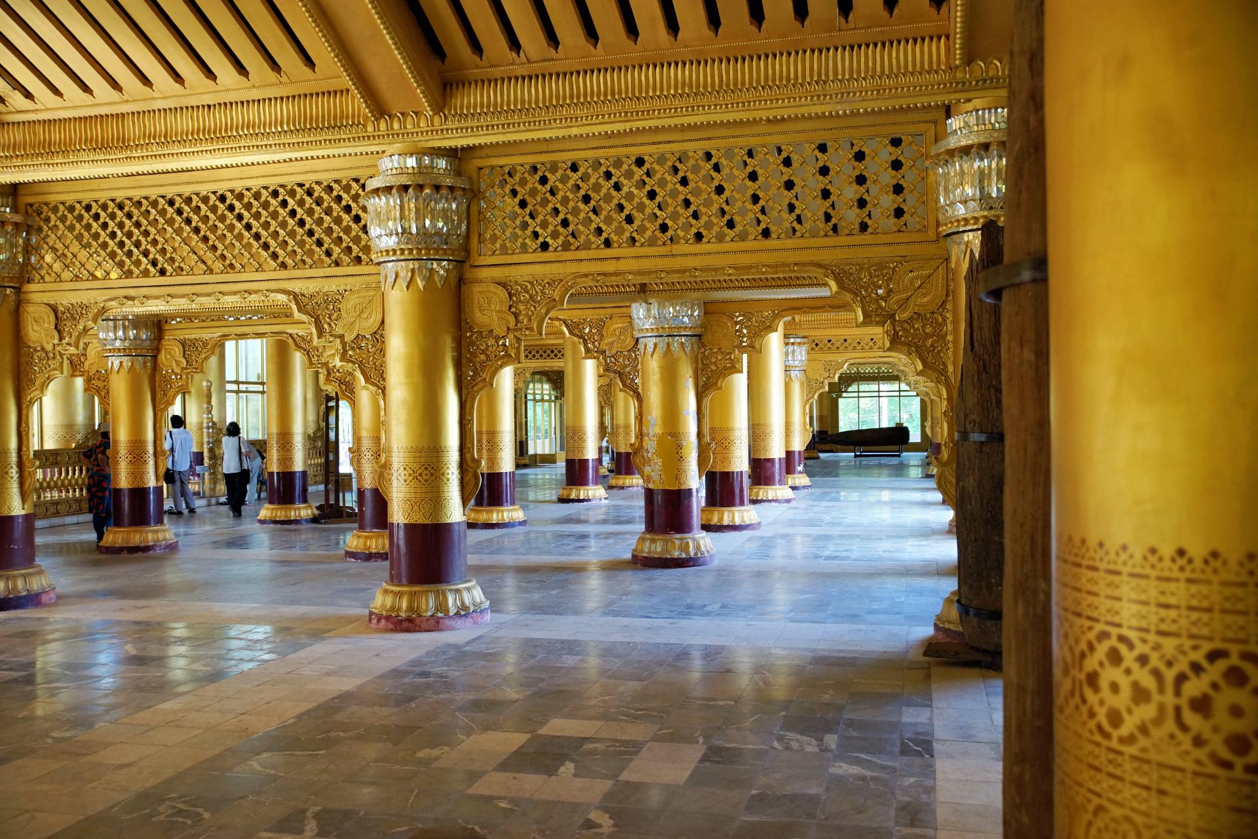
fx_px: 1048
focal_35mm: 30
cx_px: 629
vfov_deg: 43.6
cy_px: 420
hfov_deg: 61.9
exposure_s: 1/160
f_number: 4
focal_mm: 30
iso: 800
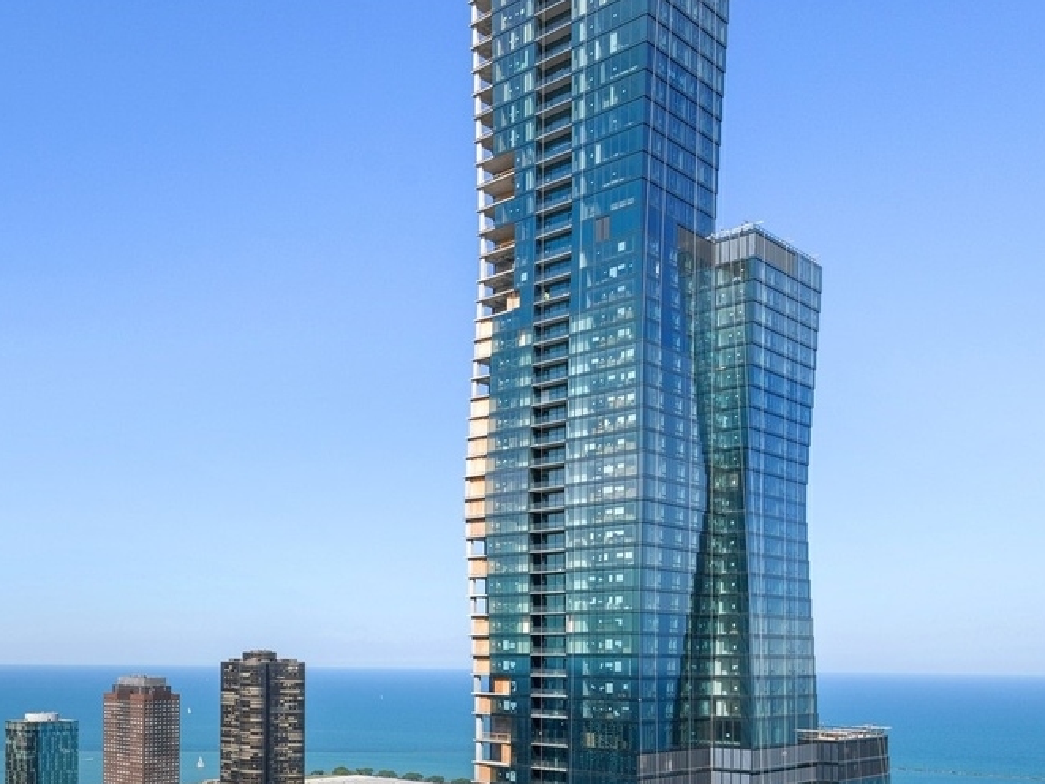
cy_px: 669
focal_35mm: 33
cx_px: -17
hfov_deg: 45.8
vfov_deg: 40.5
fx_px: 996
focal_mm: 14
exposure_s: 1/800
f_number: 8
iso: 64
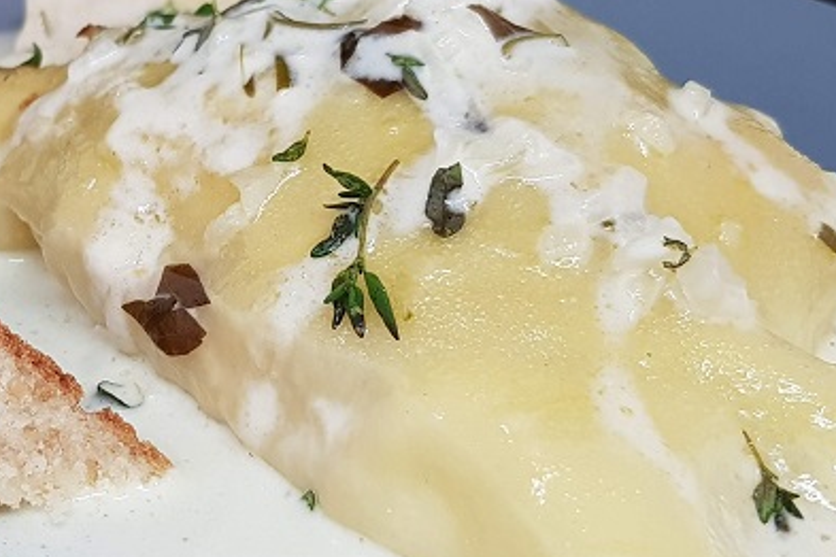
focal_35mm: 55
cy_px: 291
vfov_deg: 24.6
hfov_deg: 35.2
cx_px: 177
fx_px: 1277
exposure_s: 1/50
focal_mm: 4.2
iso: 64
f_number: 1.7
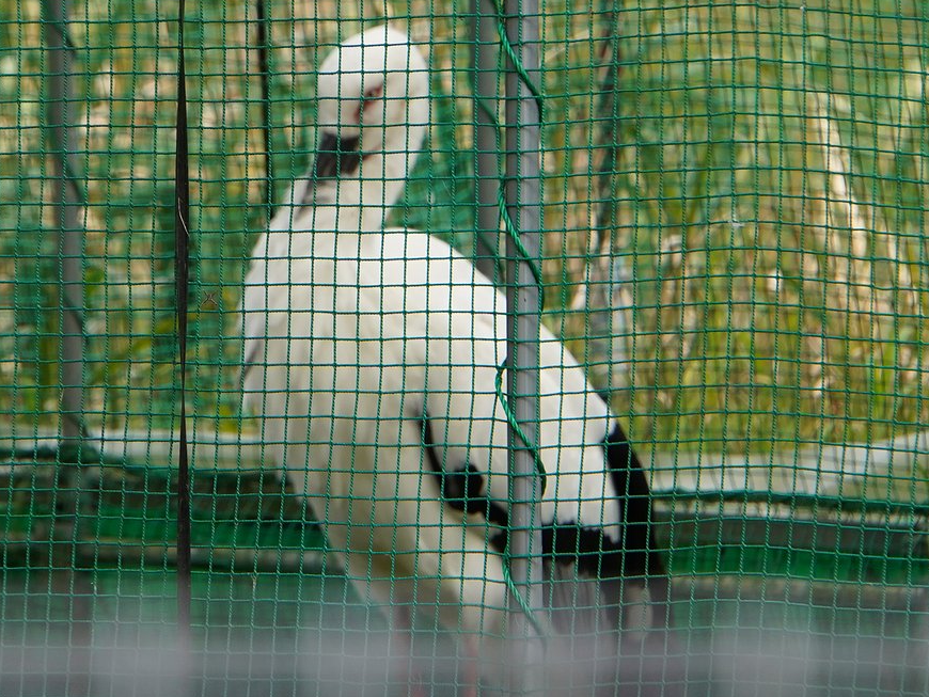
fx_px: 13664
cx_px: 373
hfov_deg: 3.9
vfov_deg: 2.9
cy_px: 298
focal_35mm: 509
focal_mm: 200
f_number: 6.3
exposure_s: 1/400
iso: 800
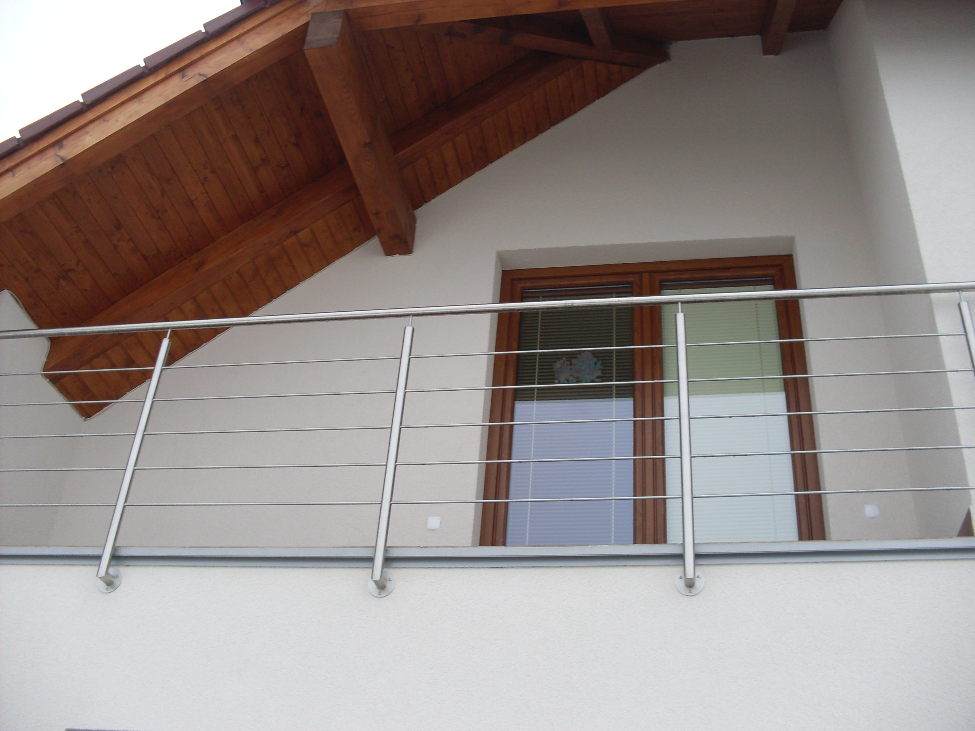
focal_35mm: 38
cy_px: 366
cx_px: 488
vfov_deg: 37.7
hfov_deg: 49.0
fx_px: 1070
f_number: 2.8
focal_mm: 6.3
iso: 100
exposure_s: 1/60
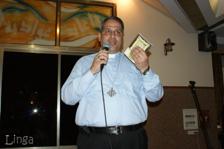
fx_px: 243
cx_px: 112
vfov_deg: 34.2
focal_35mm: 39
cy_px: 74
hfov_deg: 49.6
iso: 400
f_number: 5.6
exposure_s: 1/60
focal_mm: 26
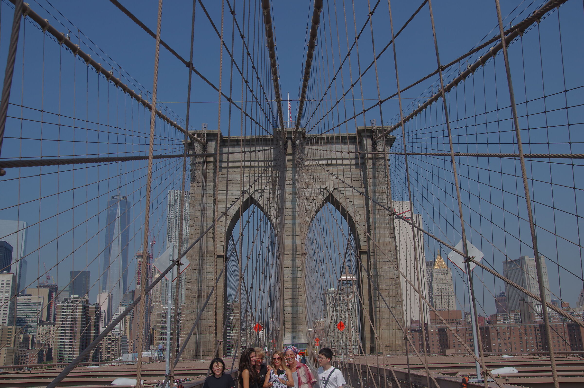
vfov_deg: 38.8
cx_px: 292
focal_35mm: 34
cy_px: 194
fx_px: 551
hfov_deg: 55.8
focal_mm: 23
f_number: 8
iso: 100
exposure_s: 1/640
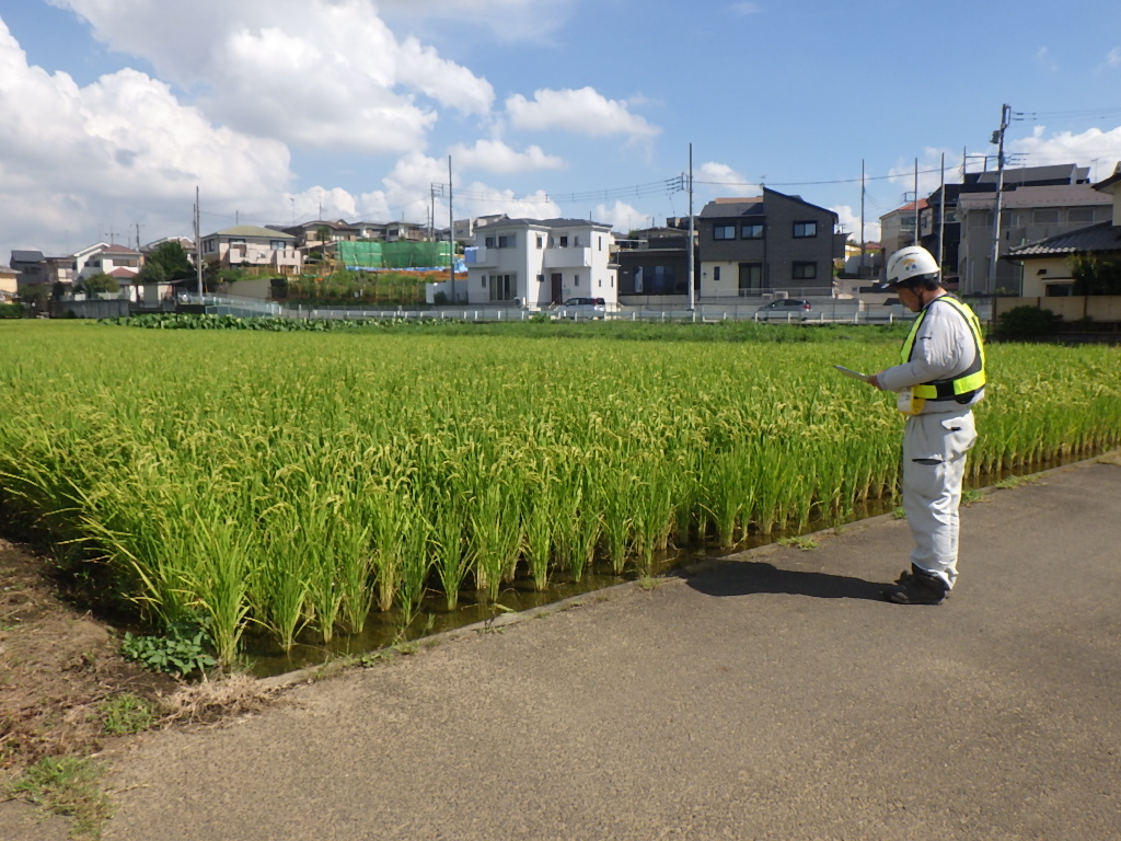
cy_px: 420
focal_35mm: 28
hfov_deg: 63.4
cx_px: 560
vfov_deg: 49.7
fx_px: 907
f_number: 4.2
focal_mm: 5
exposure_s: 1/1250
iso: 125
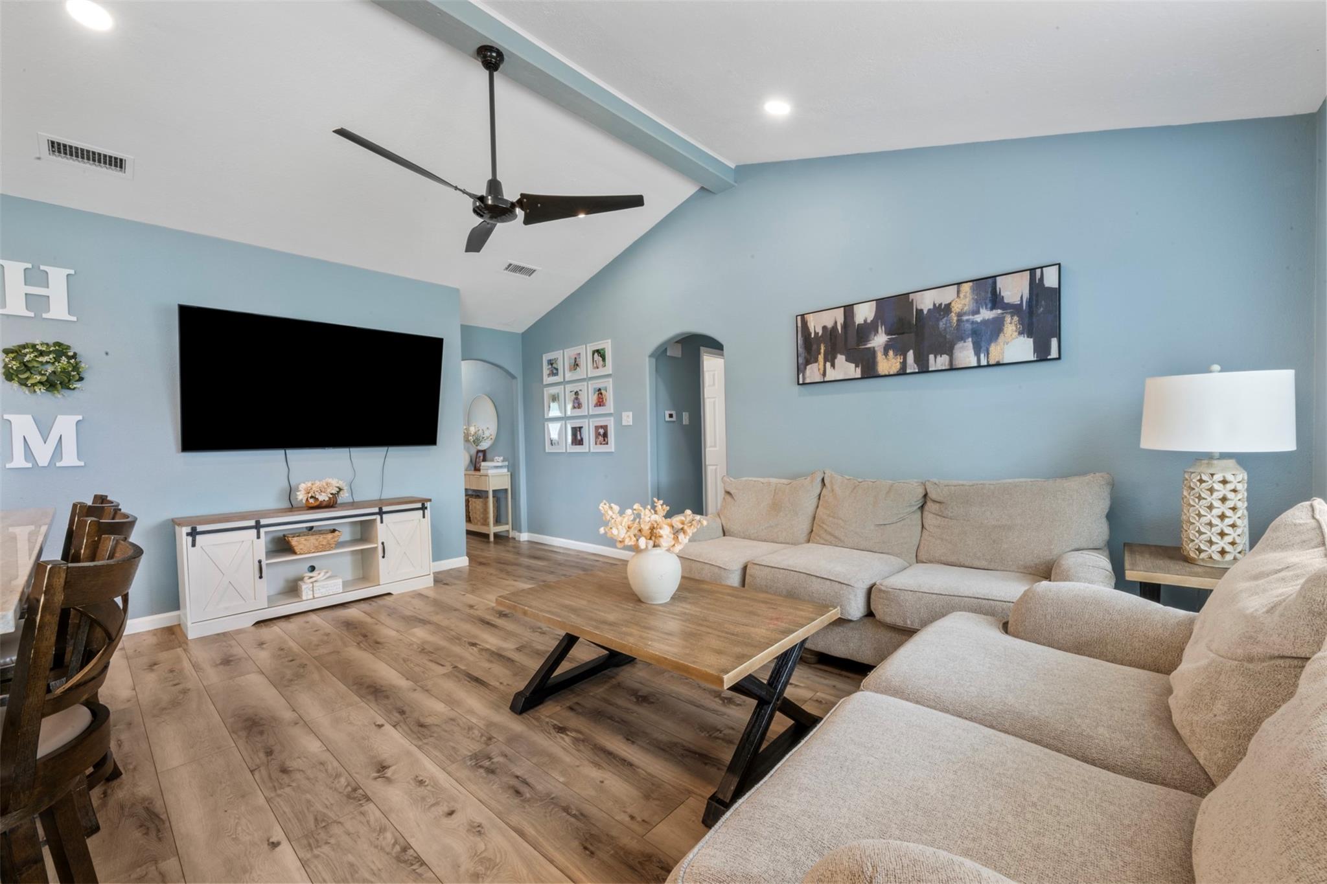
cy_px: 442
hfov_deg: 104.3
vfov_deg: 81.2
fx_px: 516
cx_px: 664
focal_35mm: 14
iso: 250
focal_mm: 14
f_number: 9
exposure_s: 5
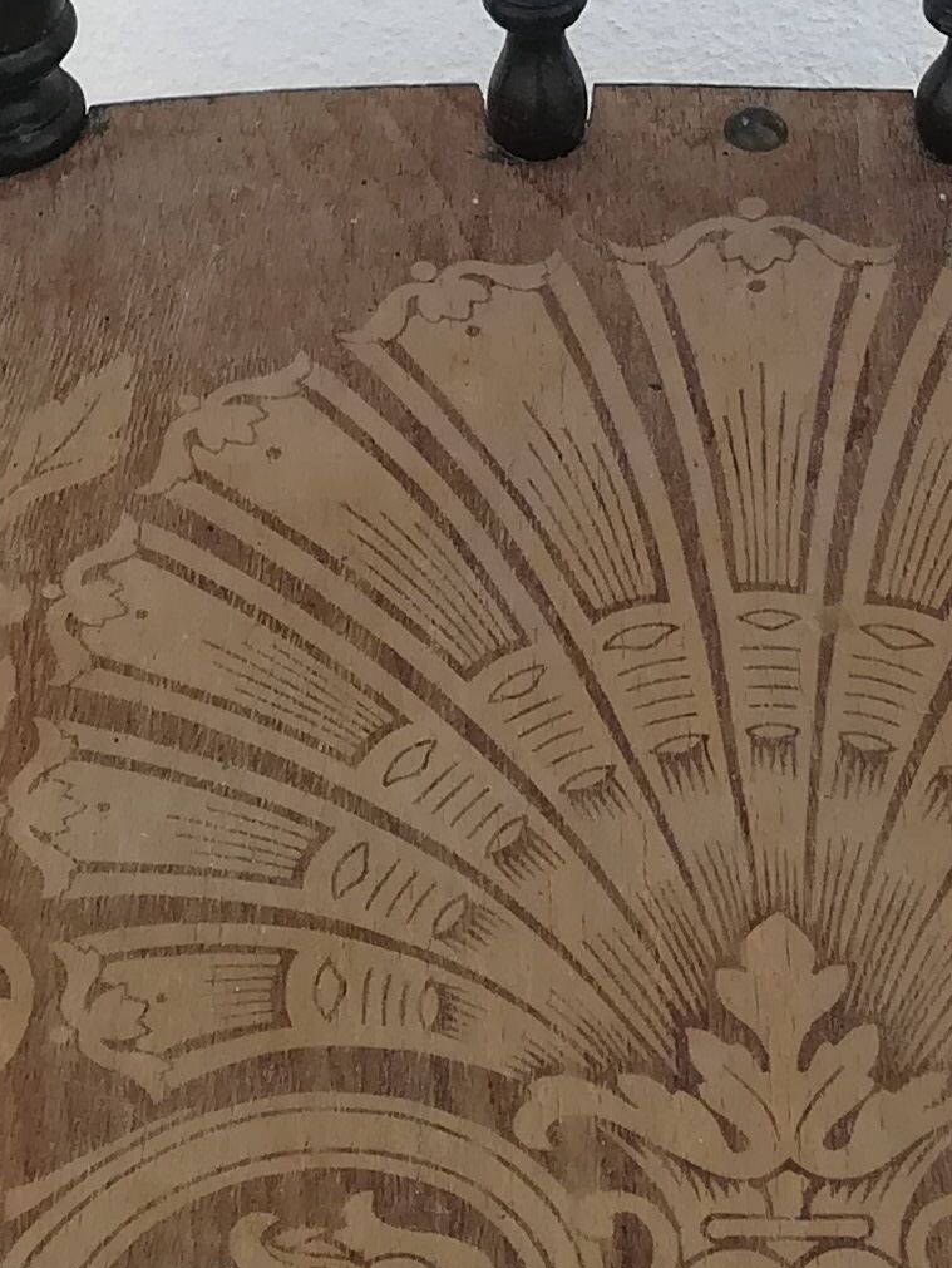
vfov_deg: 18.9
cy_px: 148
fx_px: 3738
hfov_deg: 14.4
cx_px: 813
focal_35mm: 102
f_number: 2.2
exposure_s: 1/405
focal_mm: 3.83
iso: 50
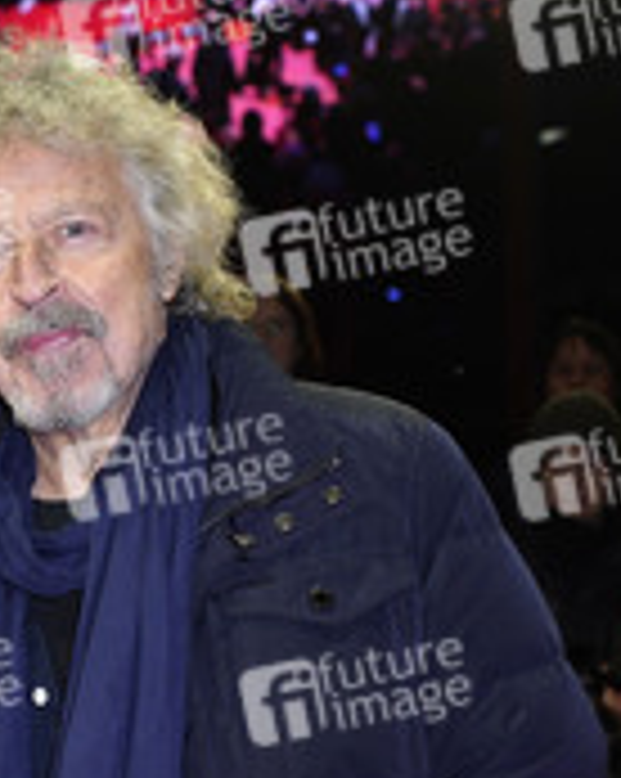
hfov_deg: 11.0
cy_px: 580
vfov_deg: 14.0
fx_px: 3153
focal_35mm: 137
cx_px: -214
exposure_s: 1/160
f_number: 5.6
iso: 800
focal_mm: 56
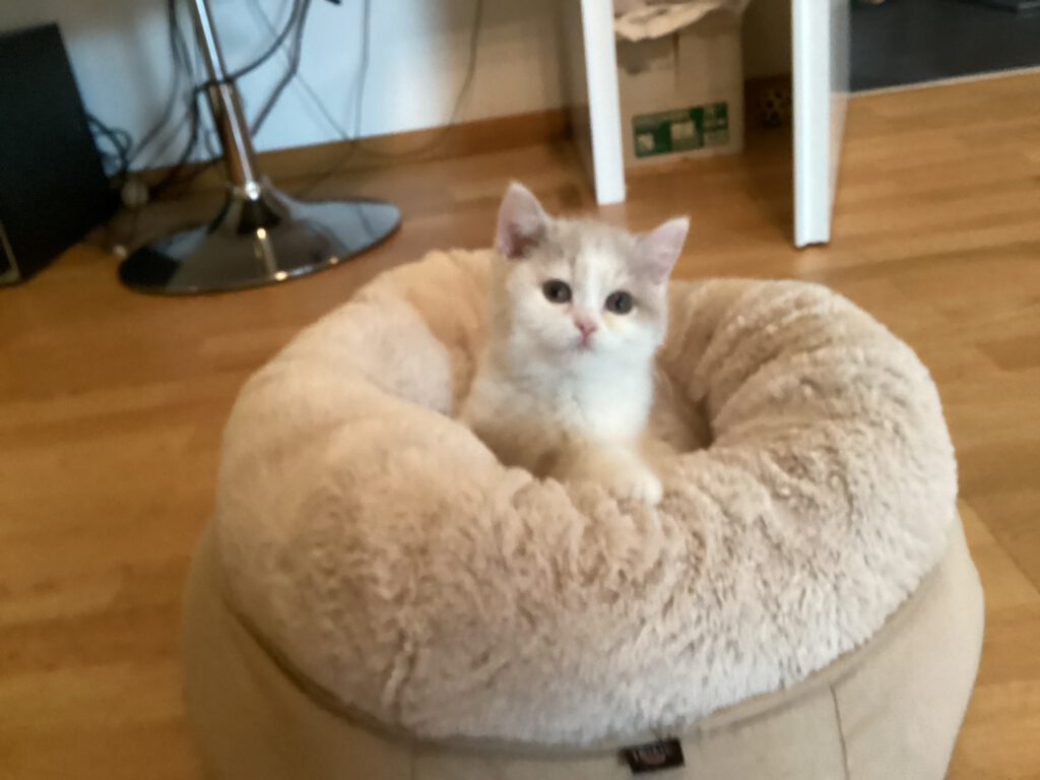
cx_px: 520
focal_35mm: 31
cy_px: 390
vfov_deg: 45.4
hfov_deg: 58.4
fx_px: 931
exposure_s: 1/33
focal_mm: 3.3
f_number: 2.4
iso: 400
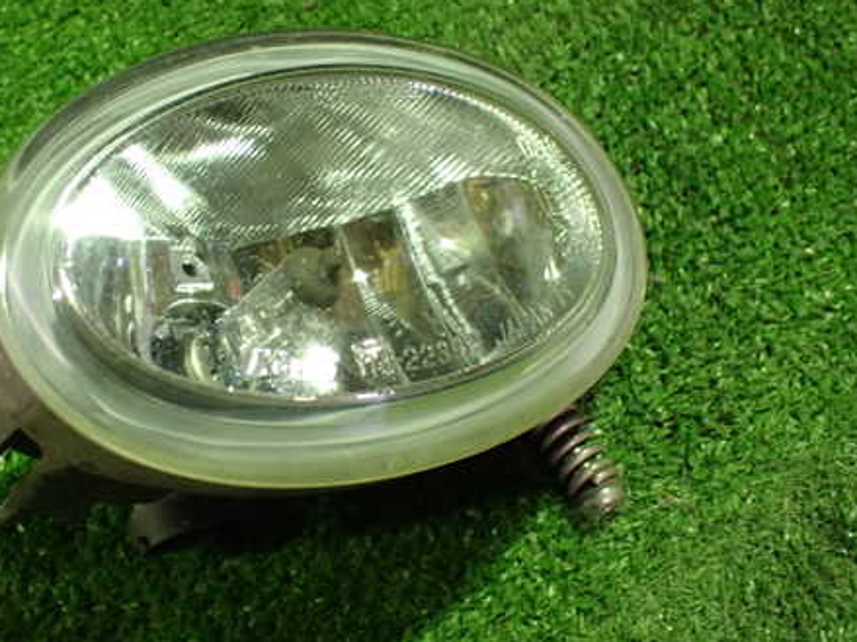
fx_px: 1015
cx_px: 295
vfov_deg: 35.1
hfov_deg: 45.2
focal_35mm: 41
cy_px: 289
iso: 800
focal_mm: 5.4
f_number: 2.3
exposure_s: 1/40
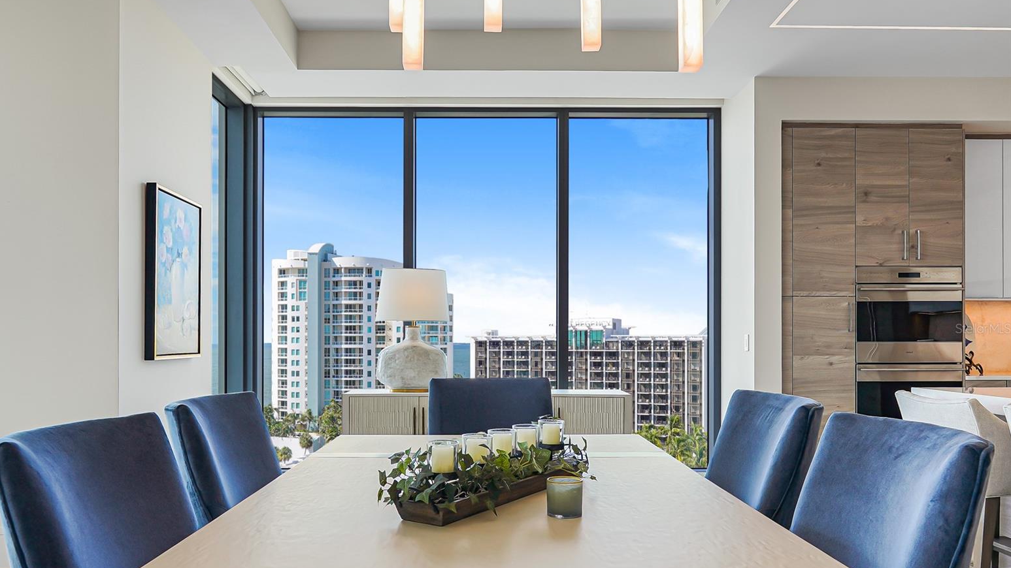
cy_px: 328
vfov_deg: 44.2
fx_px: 697
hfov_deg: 71.9
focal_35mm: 26
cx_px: 491
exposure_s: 1/30
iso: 100
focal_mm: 16
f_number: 8
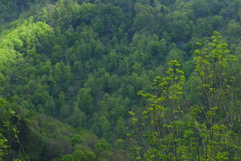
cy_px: 84
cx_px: 112
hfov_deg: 21.0
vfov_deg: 14.1
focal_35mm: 97
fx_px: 650
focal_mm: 7.3
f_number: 2.8
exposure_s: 1/500
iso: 80
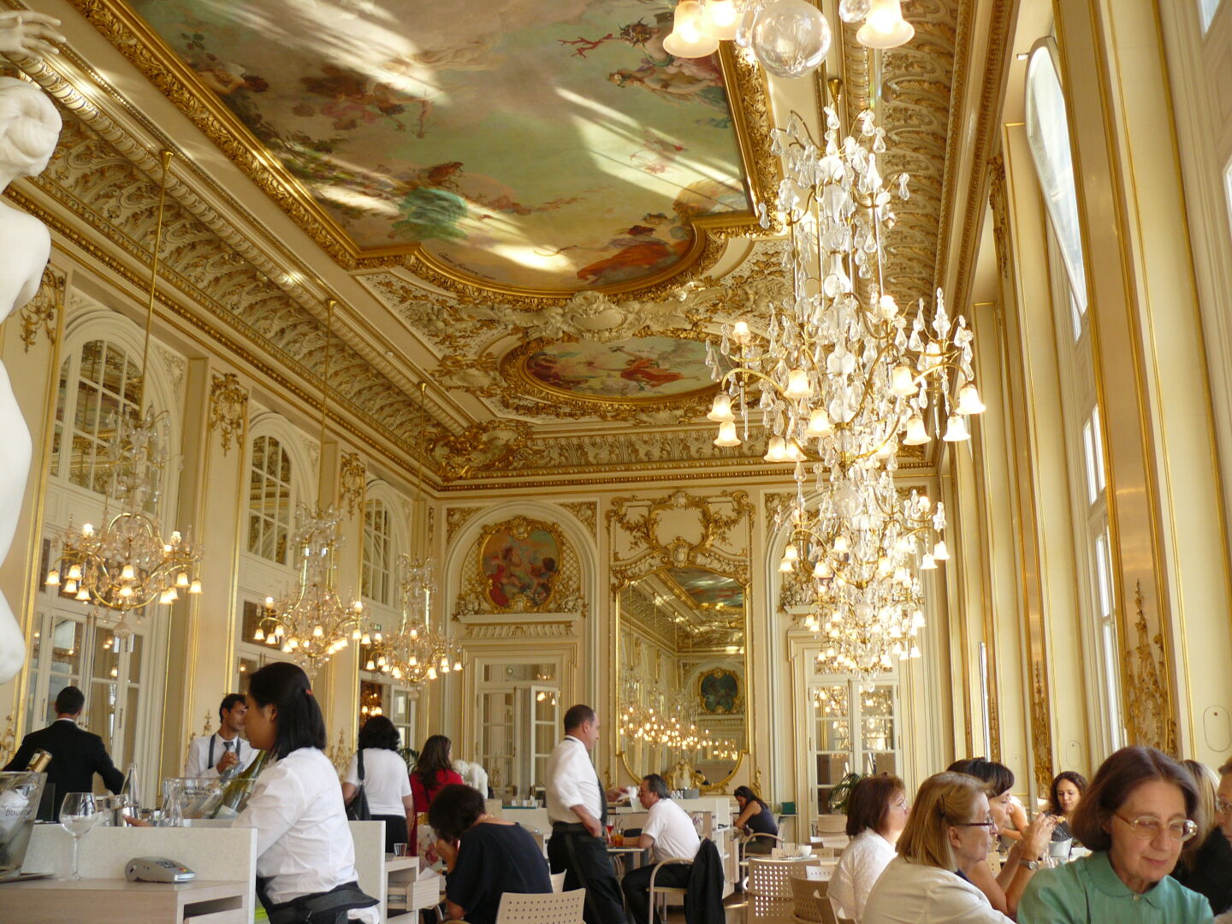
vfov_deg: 39.7
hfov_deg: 51.4
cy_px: 462
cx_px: 616
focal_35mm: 36
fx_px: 1281
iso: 100
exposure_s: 1/60
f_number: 2.8
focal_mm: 6
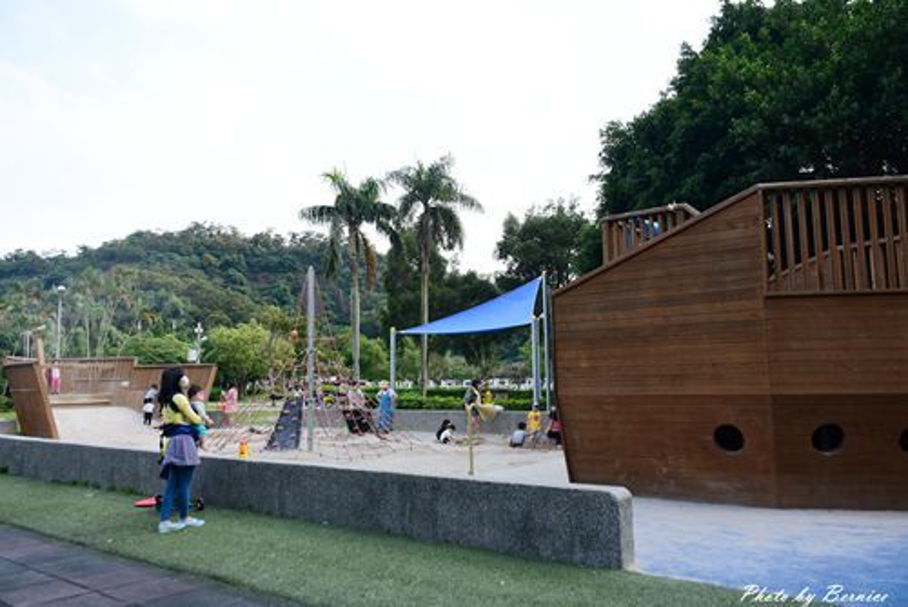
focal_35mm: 27
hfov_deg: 67.4
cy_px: 304
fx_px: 681
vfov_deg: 48.0
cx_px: 454
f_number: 5.6
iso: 100
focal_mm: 18
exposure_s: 1/160
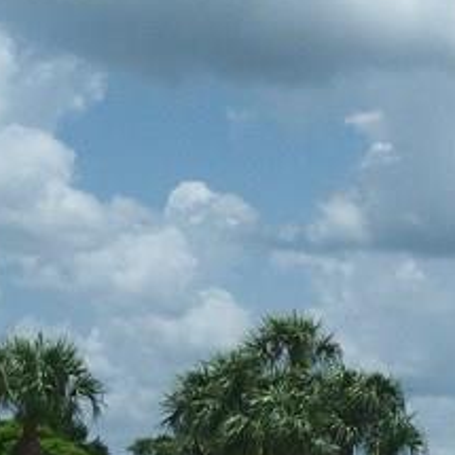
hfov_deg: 12.8
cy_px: 461
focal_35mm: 135
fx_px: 2008
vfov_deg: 12.8
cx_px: 413
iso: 80
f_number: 8.8
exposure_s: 1/320
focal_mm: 5.7
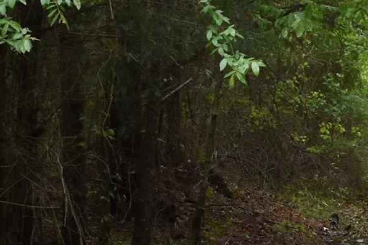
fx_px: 1421
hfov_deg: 14.5
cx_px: 382
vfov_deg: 9.8
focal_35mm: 139
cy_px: 276
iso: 450
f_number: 3.5
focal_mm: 18
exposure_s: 1/250
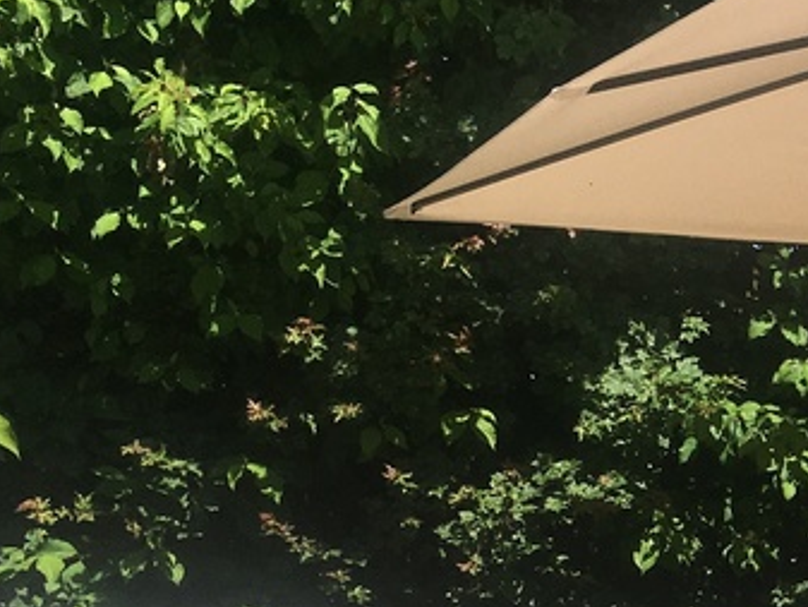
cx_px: 1168
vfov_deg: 16.3
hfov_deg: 19.7
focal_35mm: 88
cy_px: 657
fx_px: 2055
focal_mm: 4.15
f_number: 2.2
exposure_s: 1/2262
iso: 25
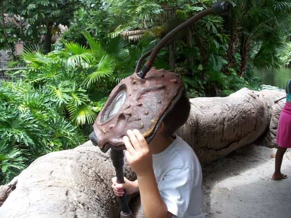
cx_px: 146
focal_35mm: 37
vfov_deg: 38.7
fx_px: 311
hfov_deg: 50.1
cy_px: 109
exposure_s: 1/100
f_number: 3.4
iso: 64
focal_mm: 7.9
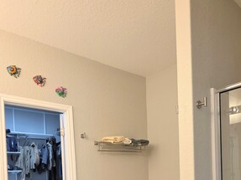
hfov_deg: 61.0
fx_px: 202
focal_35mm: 29
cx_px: 149
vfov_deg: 42.9
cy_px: 171
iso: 320
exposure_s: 1/120
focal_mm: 2.2
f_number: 1.9
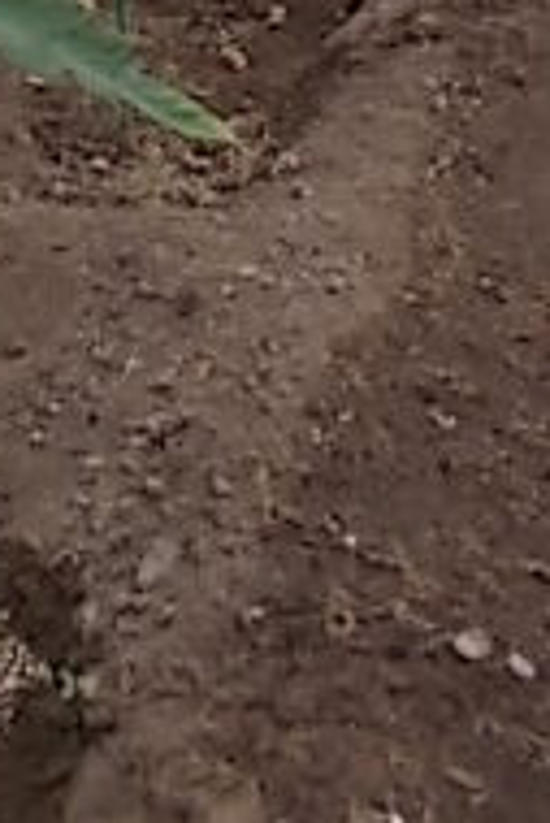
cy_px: -520
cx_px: -61
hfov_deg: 14.7
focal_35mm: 91
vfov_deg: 18.8
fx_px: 2081
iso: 80
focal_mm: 4.6
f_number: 3.2
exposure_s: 1/125
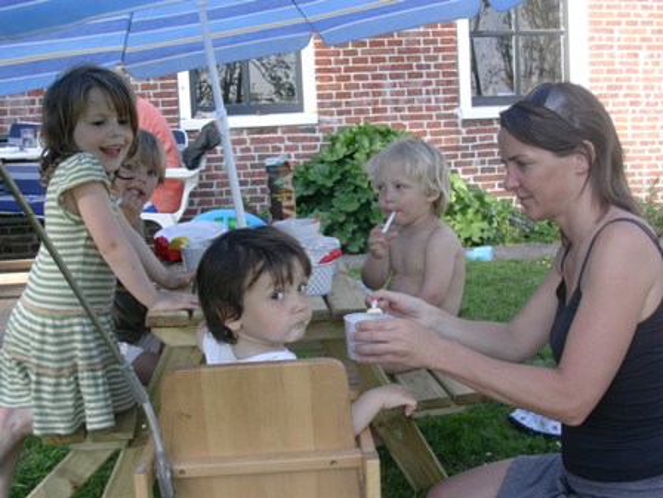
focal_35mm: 45
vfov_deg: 32.2
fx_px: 862
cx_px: 332
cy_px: 249
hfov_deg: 42.1
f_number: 2.9
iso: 70
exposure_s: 1/235
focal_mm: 6.7
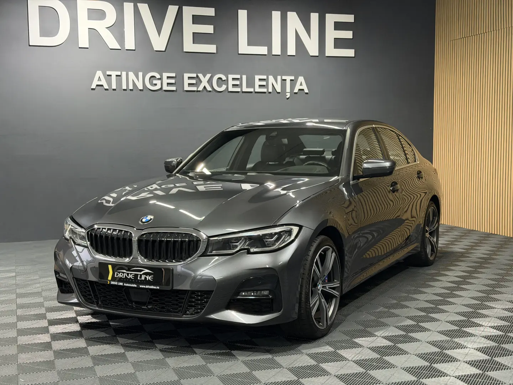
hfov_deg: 39.7
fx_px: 711
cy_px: 192
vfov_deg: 30.3
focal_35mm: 48
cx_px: 256
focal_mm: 6.76
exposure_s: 1/100
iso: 250
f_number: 1.78
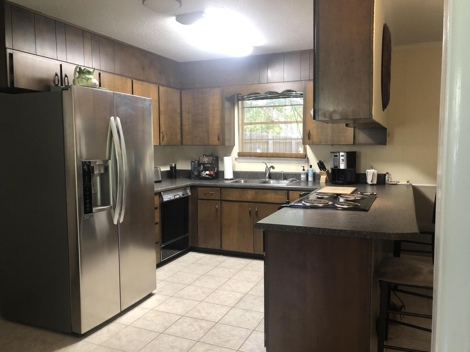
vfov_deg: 49.7
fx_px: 380
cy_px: 176
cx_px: 235
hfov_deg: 63.4
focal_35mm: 28
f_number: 1.8
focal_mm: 3.99
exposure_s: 1/15
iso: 50
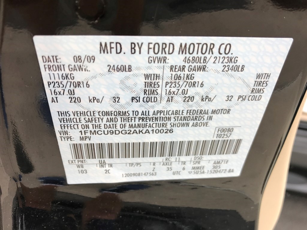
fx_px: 248
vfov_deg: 49.7
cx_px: 154
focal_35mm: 28
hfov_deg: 63.4
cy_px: 115
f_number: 1.8
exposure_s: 1/182
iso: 20
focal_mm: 3.99
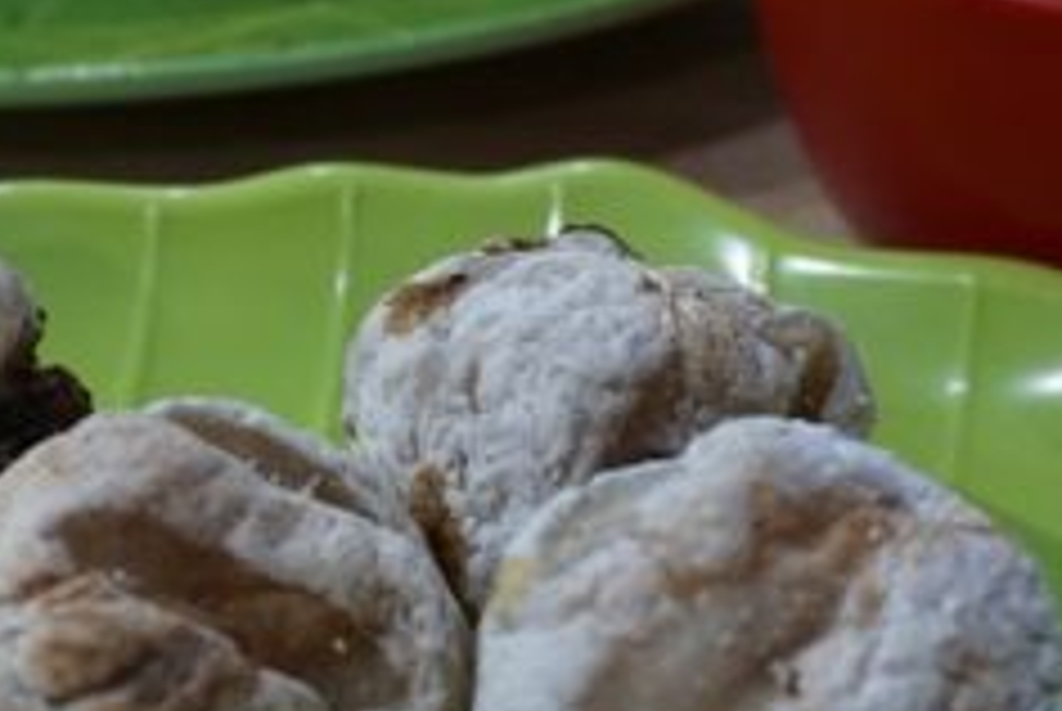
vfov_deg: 16.0
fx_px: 2521
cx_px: 198
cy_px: 223
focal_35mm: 85
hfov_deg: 23.4
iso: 1000
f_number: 4
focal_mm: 21
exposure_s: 1/60
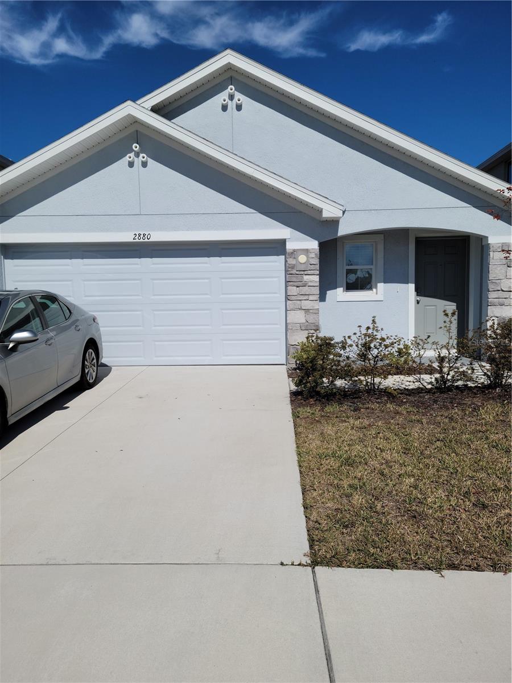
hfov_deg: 49.7
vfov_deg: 63.4
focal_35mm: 28
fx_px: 552
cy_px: 342
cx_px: 256
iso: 25
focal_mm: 5.9
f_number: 2
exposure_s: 1/2752
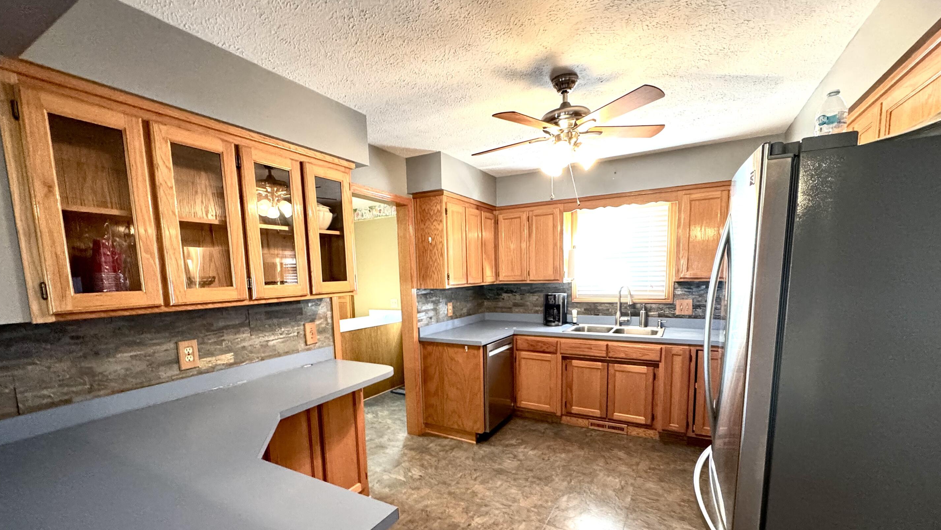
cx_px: 457
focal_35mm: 16
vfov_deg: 66.4
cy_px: 321
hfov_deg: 99.3
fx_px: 399
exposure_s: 1/60
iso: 640
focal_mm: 2.22
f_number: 2.2
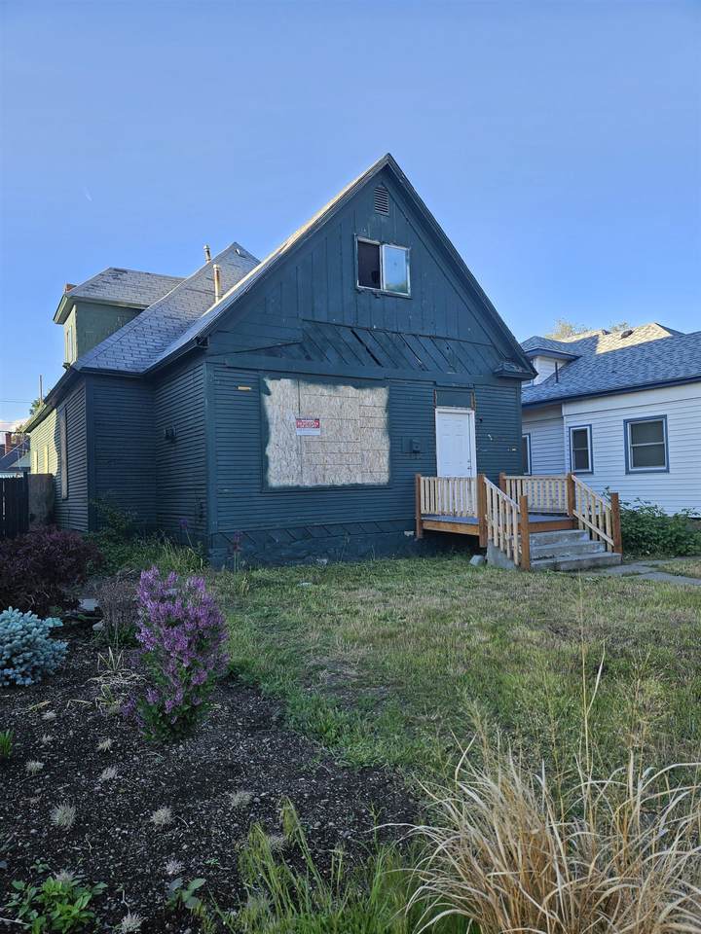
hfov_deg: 58.9
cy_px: 467
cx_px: 350
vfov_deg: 73.9
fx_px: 621
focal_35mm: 23
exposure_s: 1/432
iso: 40
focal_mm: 5.4
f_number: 1.8
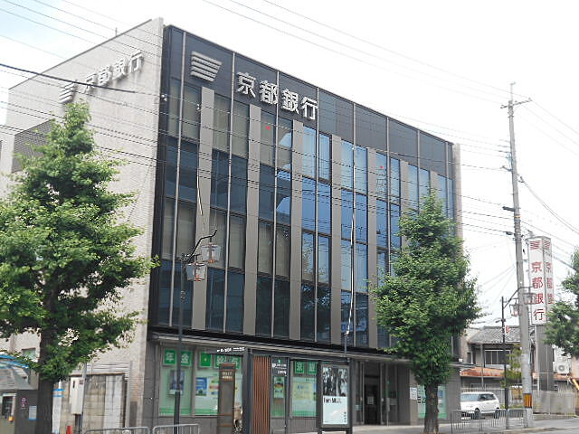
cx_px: 290
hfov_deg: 38.2
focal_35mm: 50
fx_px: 836
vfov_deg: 29.1
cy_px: 217
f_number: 4.5
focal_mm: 8.8
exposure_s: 1/320
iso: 80
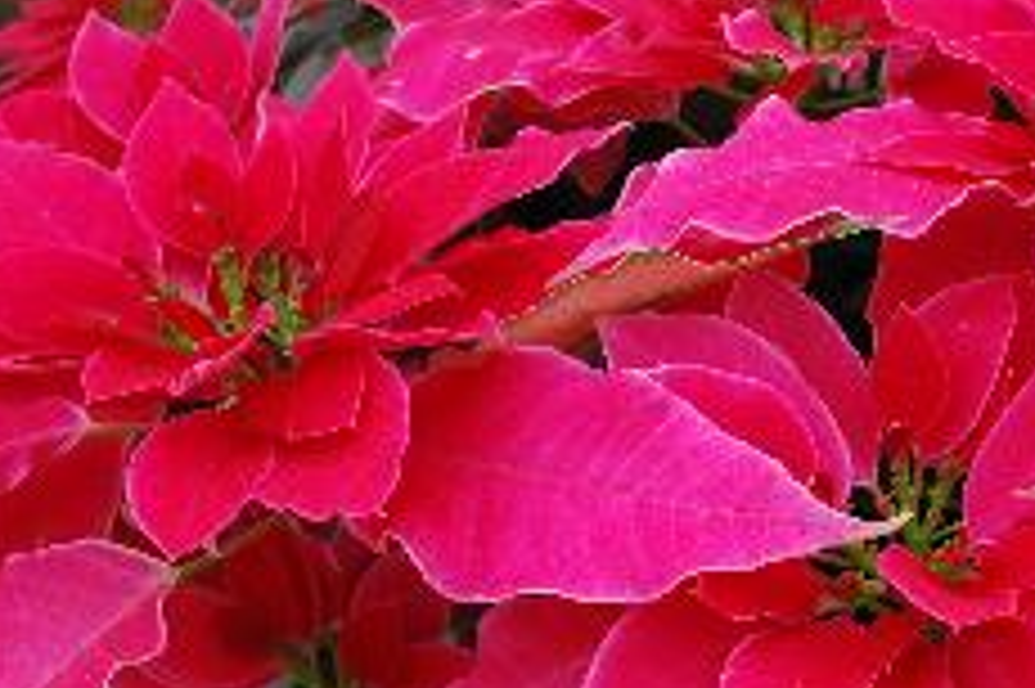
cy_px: 382
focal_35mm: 68
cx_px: 806
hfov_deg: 29.1
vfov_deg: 20.0
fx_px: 1954
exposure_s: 1/60
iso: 200
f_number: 8
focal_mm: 26
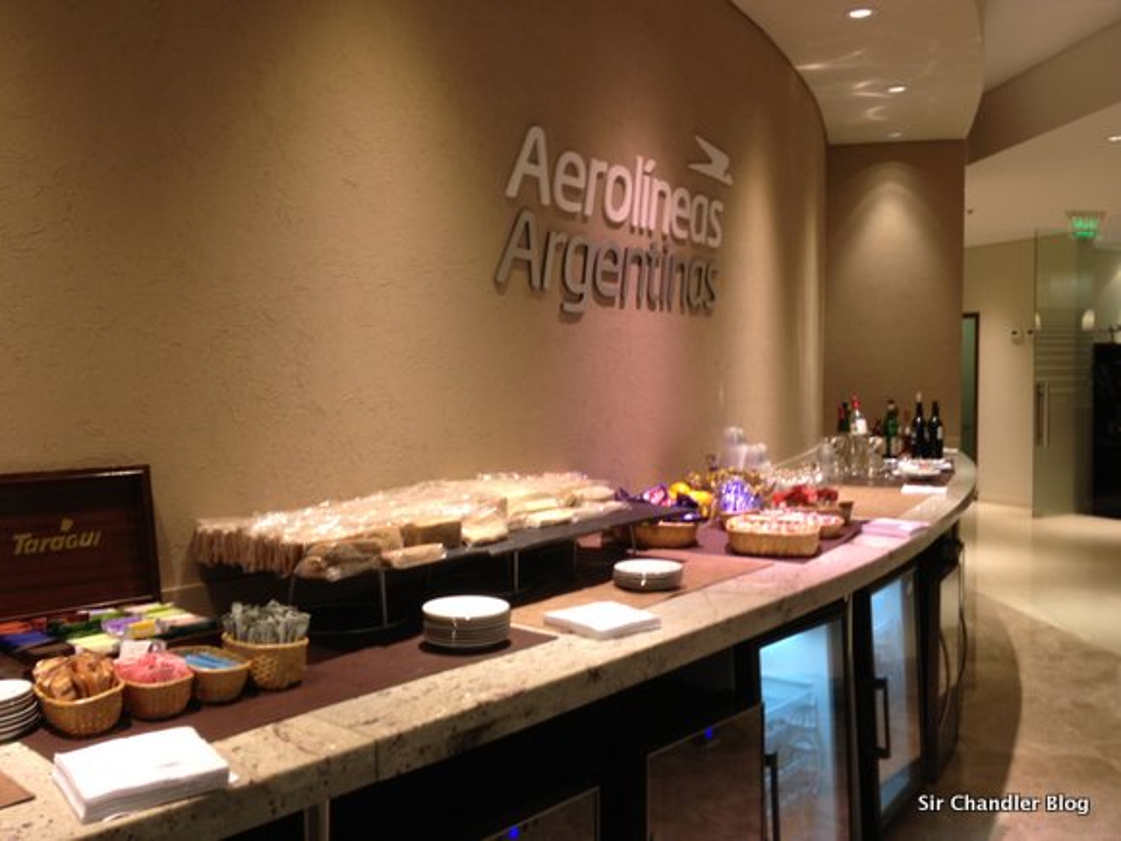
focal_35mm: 35
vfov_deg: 40.7
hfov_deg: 52.6
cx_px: 560
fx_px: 1133
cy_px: 420
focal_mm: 4.28
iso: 64
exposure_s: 1/20
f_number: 2.4
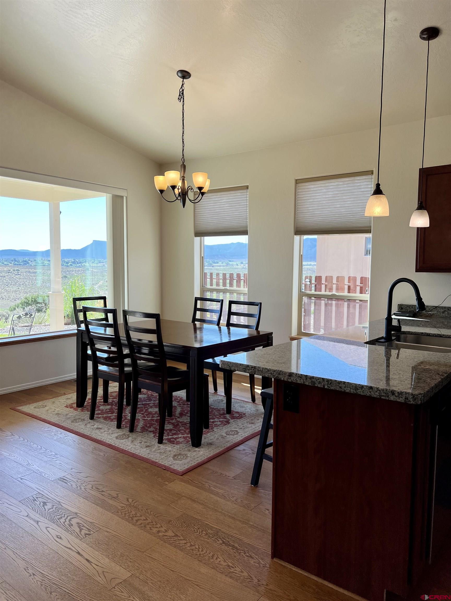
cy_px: 300
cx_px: 226
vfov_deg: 67.3
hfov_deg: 53.1
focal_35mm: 26
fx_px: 452
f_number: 1.5
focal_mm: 5.7
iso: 50
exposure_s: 1/572
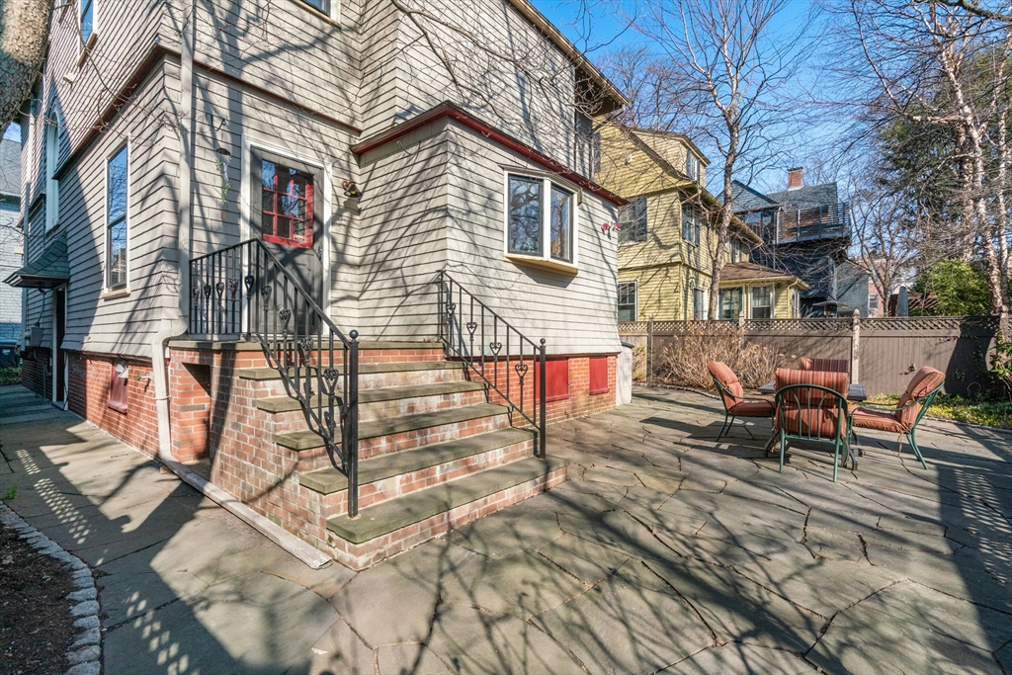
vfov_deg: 73.8
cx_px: 506
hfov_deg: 96.7
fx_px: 450
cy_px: 338
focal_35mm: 16
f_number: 7.1
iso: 1250
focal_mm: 16
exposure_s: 1/1000
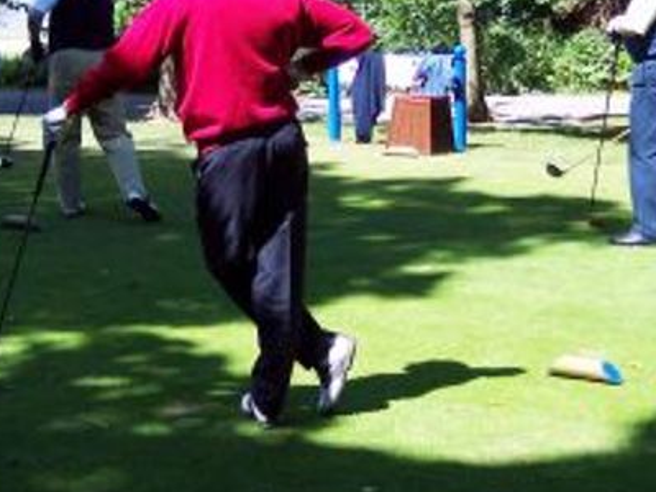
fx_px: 1800
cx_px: 428
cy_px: 73
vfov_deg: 15.4
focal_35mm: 95
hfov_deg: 20.6
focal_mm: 8
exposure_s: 1/700
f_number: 2.8
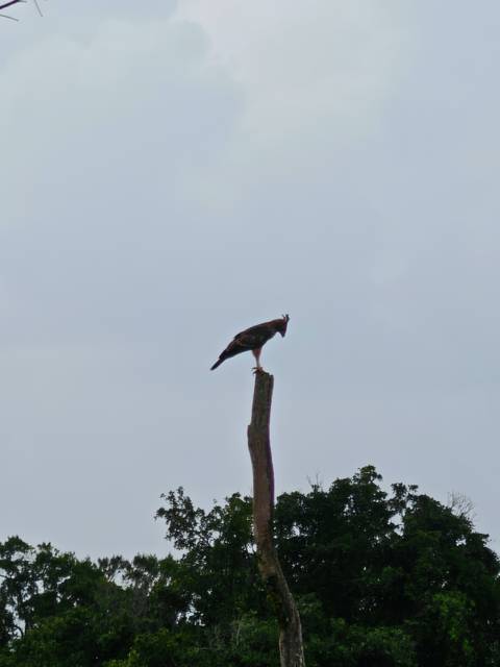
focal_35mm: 313
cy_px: 334
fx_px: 6028
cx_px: 250
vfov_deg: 6.3
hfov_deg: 4.7
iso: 50
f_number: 2.6
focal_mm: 15.38
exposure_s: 1/280
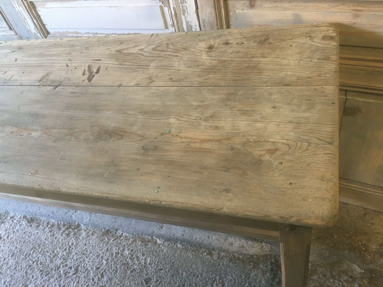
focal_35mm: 29
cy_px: 144
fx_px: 321
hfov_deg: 61.7
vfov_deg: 48.2
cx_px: 192
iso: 160
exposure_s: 1/33
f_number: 2.2
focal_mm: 4.15
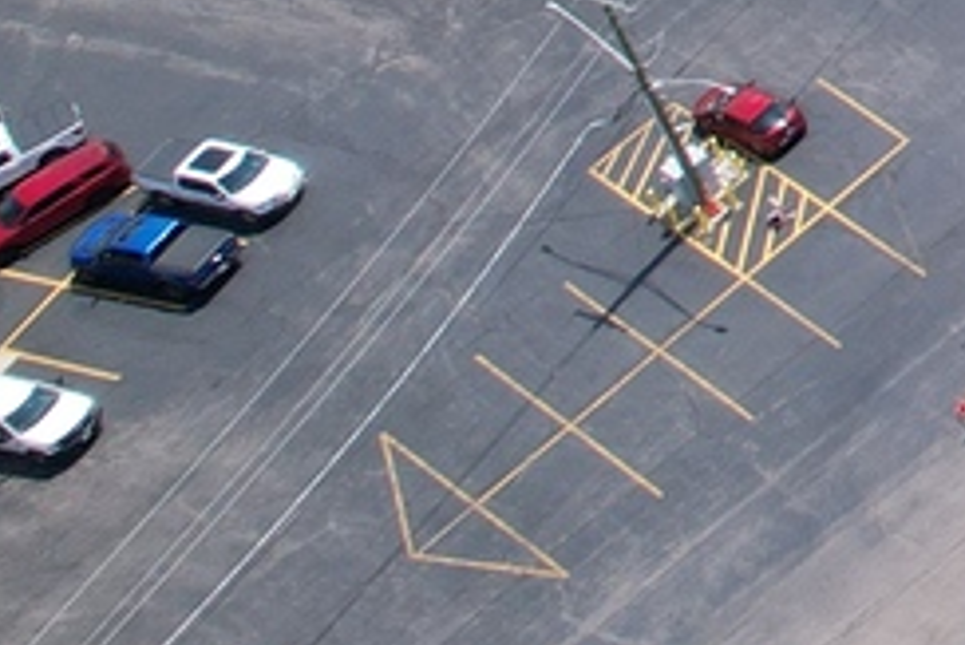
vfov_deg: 7.8
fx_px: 3916
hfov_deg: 9.8
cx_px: 3105
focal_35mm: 146
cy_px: -1464
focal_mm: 8.38
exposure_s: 1/1600
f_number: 2.8
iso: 120
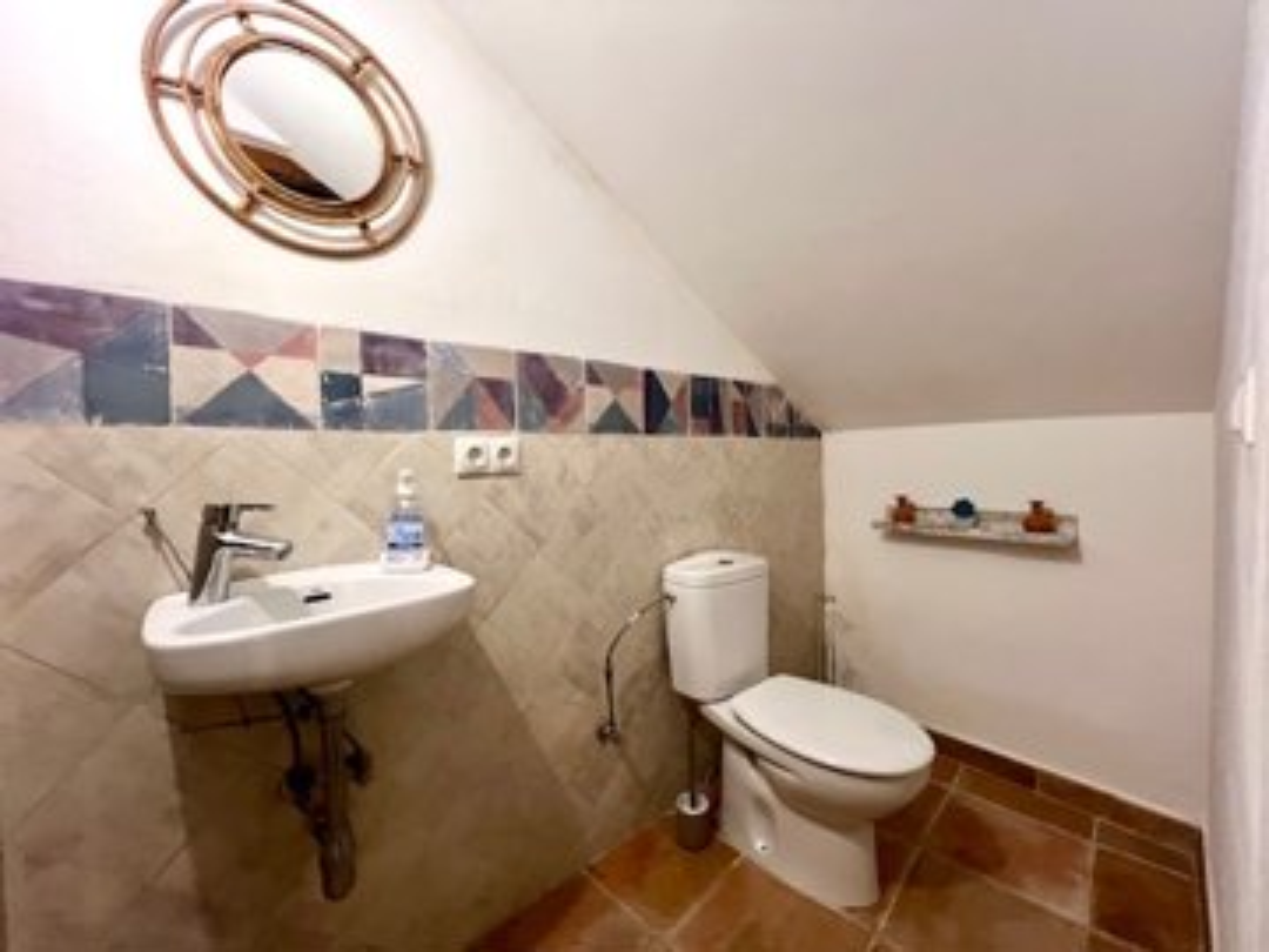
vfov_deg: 89.9
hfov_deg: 106.2
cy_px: 476
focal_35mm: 13
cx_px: 634
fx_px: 477
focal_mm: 1.57
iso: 250
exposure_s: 1/50
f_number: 1.8
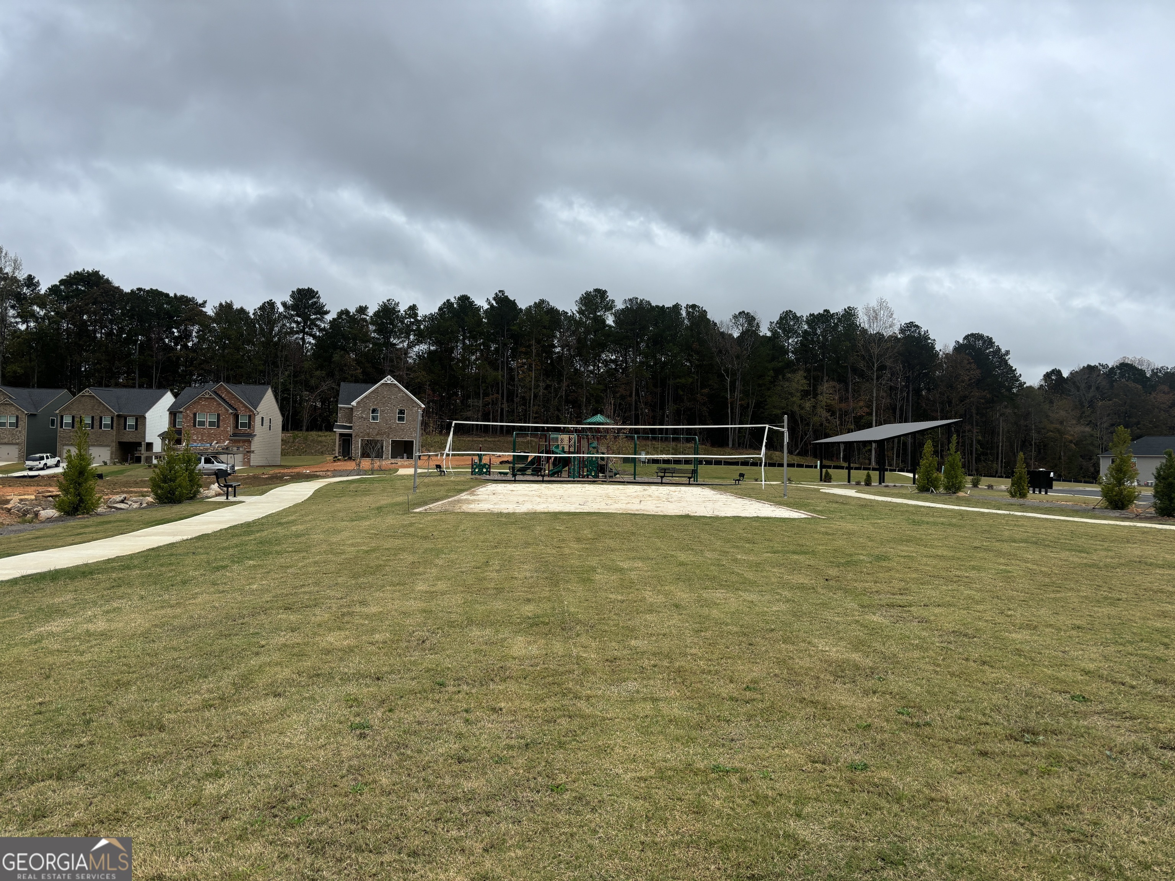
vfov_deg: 53.1
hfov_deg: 67.3
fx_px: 883
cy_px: 440
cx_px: 588
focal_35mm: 26
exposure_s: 1/1695
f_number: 1.6
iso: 50
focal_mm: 5.96
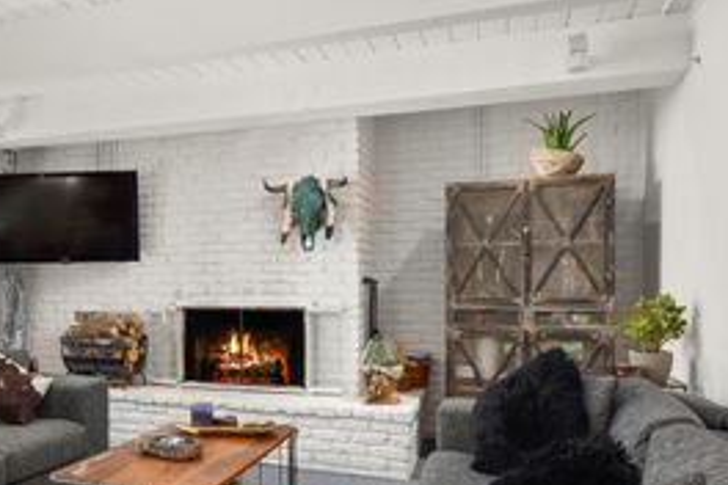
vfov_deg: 36.8
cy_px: 280
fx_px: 728
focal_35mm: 36
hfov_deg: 50.4
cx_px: 160
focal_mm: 19
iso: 400
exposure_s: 1/20
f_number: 7.1
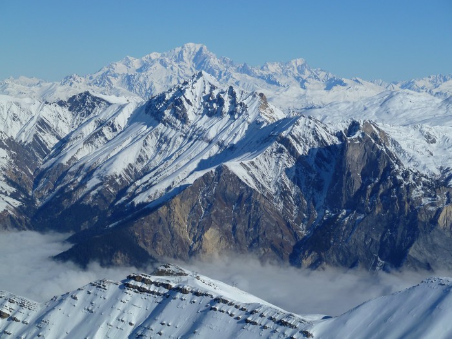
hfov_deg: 16.6
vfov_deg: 12.5
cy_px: 170
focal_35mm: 119
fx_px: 1554
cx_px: 226
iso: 80
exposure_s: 1/1000
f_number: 5.6
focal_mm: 19.5
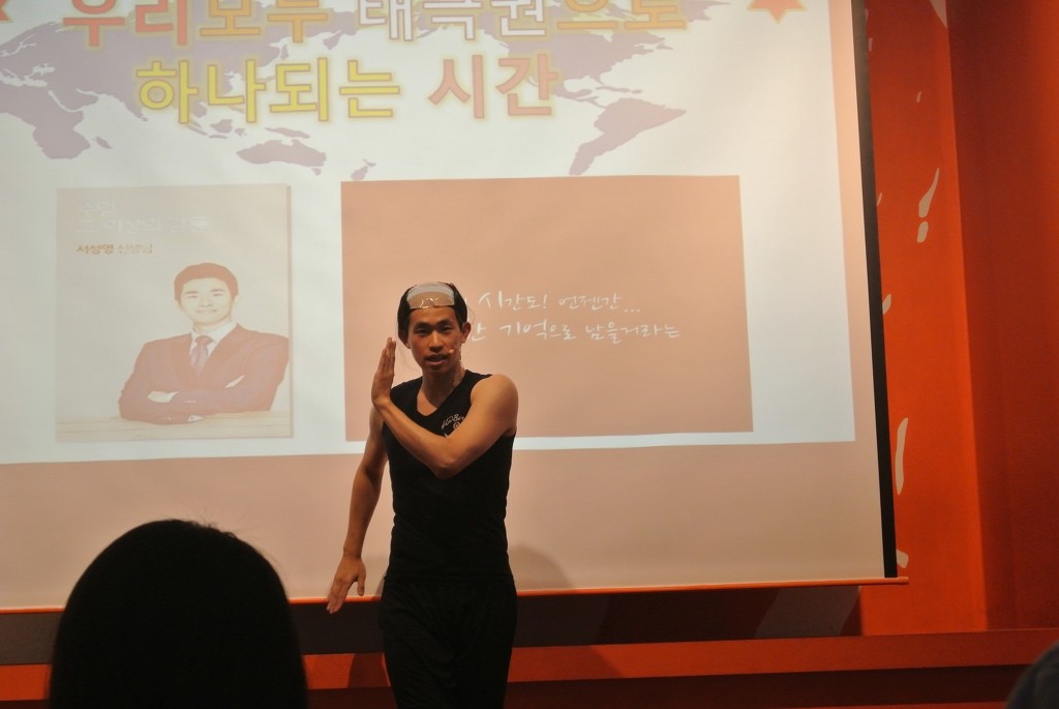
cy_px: 354
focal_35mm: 74
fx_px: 2179
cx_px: 530
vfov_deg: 18.5
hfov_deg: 27.3
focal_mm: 27.5
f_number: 5.6
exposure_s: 1/125
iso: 560
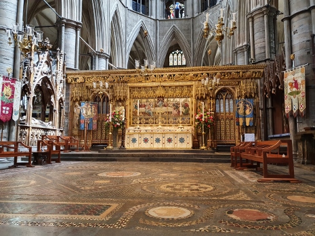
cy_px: 118
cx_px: 158
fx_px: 237
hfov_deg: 67.3
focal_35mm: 26
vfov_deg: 53.1
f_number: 1.5
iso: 200
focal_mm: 4.32
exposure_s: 1/50
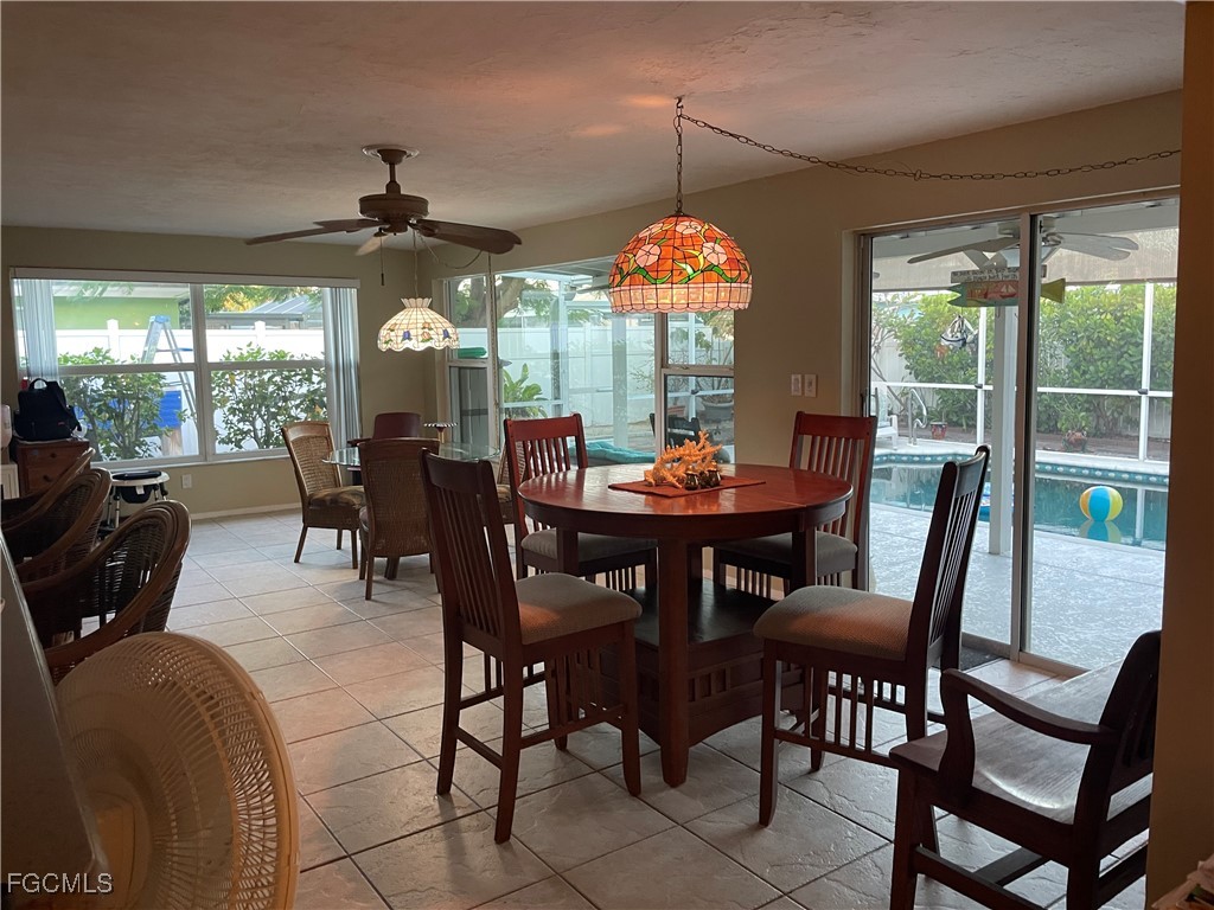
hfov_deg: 67.3
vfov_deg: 53.1
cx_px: 607
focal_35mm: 26
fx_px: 912
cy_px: 455
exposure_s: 1/60
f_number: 1.6
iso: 200
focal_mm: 4.2
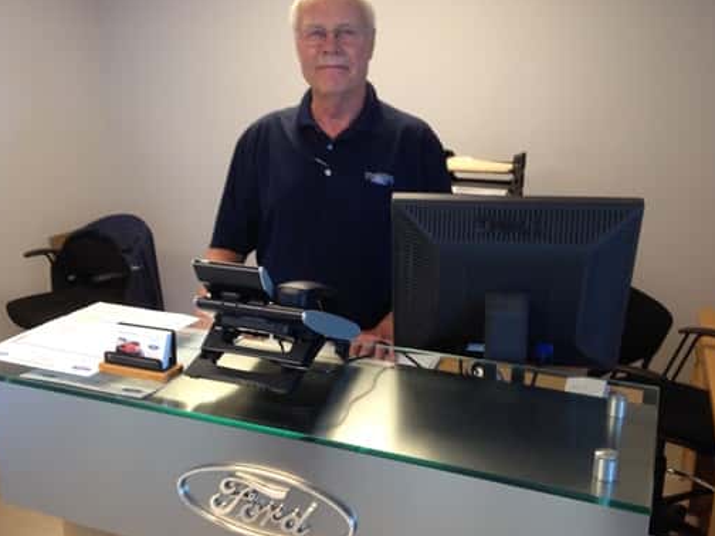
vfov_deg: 37.7
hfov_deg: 49.0
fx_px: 785
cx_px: 352
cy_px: 280
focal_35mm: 38
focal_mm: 4.12
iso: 64
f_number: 2.4
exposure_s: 1/20
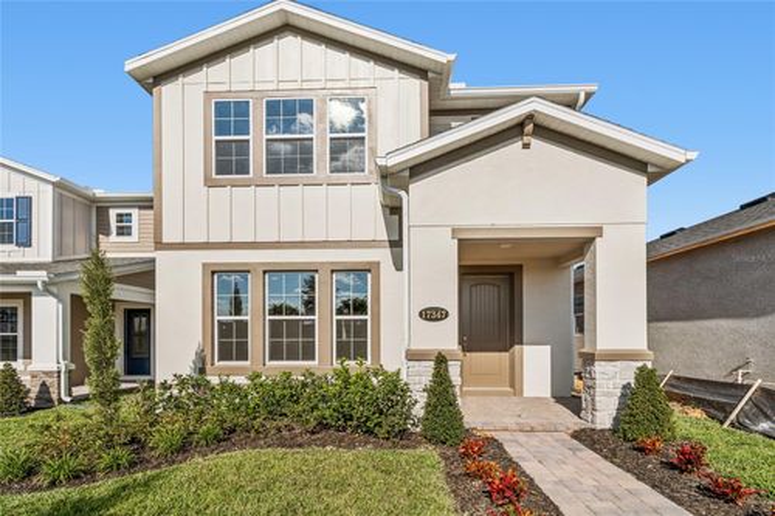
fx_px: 323
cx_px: 388
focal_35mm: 15
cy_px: 258
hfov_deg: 100.4
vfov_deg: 77.3
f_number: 7.1
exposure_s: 1/1000
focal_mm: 10
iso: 100
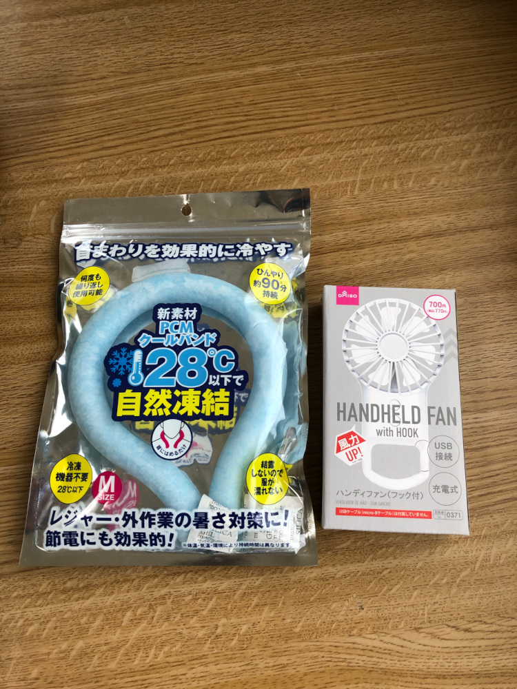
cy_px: 344
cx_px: 258
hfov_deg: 49.7
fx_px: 558
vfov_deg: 63.4
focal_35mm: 28
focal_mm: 3.99
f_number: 1.8
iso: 32
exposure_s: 1/50
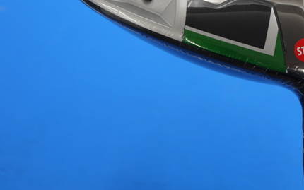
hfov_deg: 24.9
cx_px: 226
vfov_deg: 15.9
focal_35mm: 82
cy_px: 79
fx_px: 680
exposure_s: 1/60
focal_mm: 26
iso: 160
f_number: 4.7
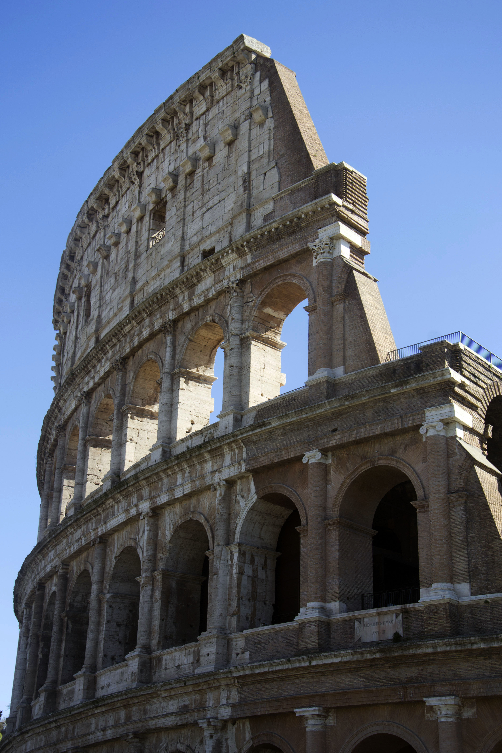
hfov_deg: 23.8
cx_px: 251
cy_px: 376
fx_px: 1192
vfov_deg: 35.1
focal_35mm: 57
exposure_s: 1/160
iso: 100
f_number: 6.3
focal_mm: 38
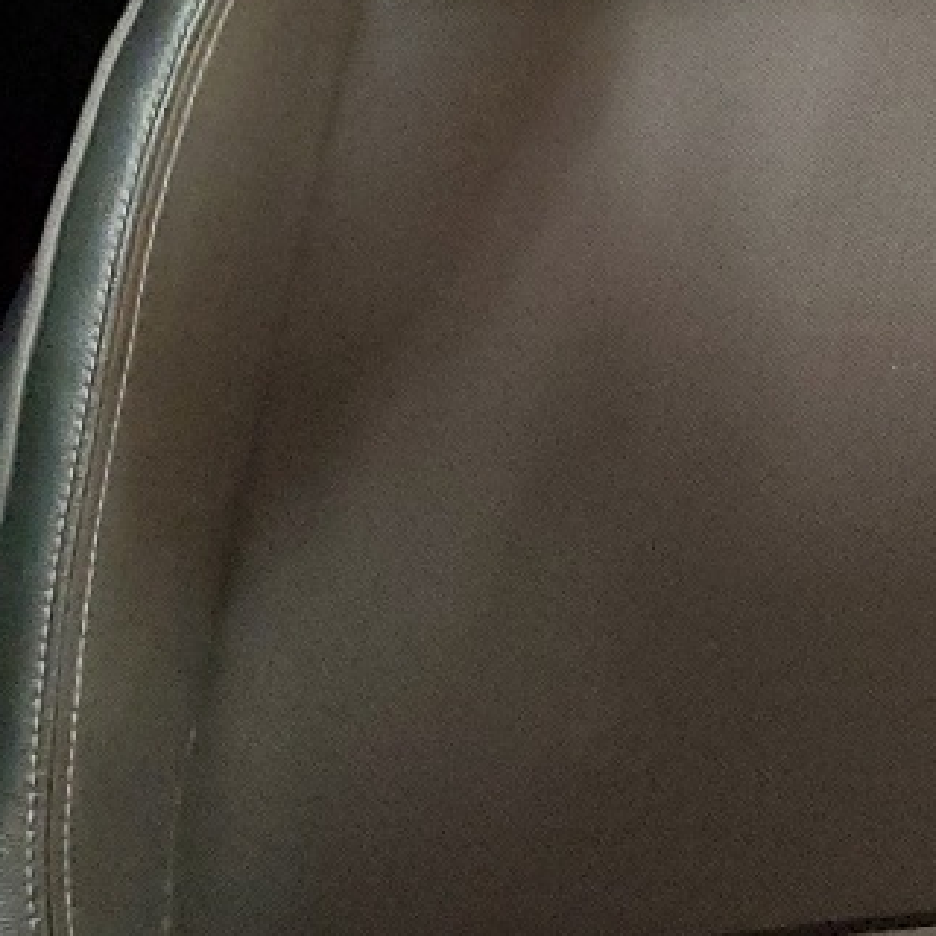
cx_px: 1799
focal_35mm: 115
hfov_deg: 13.3
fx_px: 3518
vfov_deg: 13.7
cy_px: -676
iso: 357
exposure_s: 1/40
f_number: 1.5
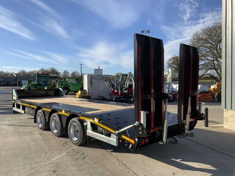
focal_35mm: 29
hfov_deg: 61.7
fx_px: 197
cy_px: 88
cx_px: 118
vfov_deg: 48.2
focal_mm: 3
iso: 16
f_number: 1.8
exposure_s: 1/1675
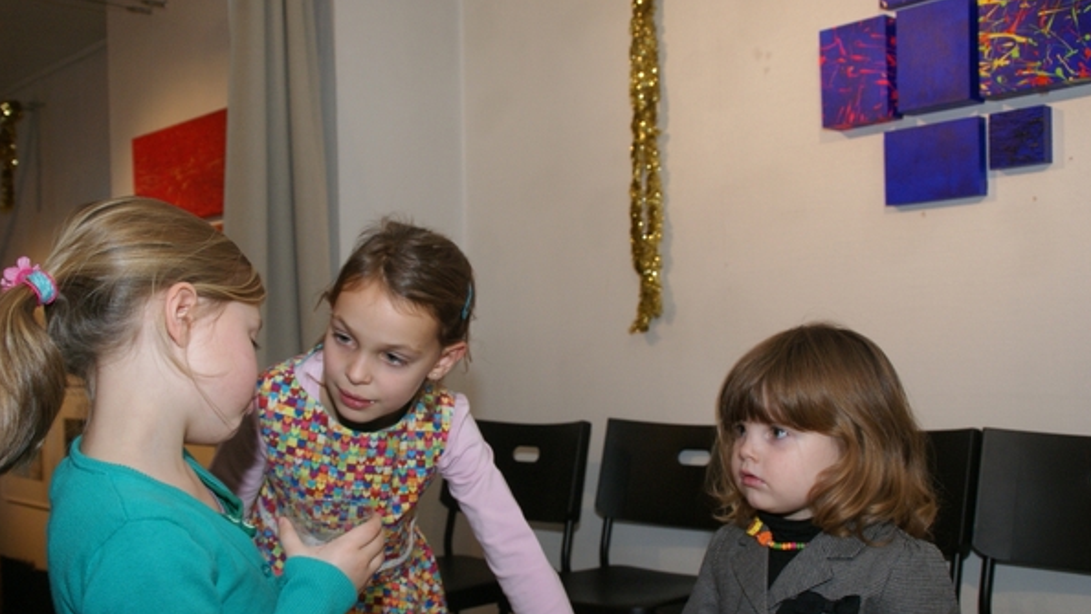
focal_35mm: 38
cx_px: 546
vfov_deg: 31.2
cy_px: 352
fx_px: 1100
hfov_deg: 52.8
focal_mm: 24
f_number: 5.6
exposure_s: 1/60
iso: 400
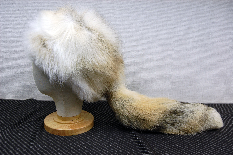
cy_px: 78
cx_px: 116
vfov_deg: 36.8
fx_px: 233
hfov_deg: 53.2
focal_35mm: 36
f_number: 5.6
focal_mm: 24
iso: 320
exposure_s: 1/125
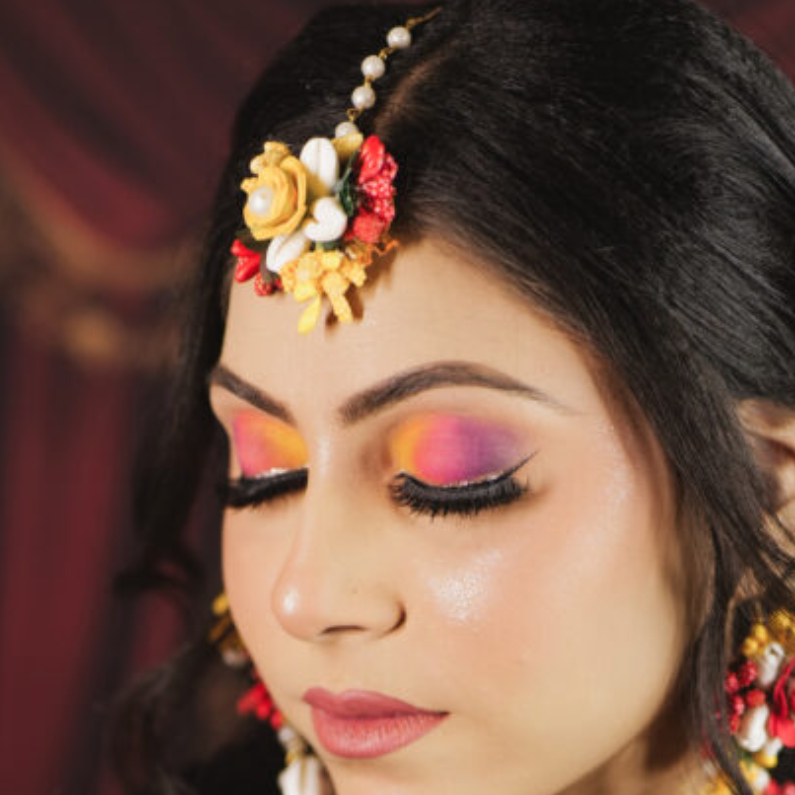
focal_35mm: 108
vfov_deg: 15.7
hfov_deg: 16.1
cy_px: 878
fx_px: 2806
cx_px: 467
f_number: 2.2
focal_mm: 50
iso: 160
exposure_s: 1/100
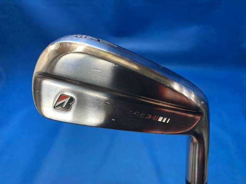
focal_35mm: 26
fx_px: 185
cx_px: 123
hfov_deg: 67.3
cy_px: 92
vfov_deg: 53.1
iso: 80
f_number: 1.8
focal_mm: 4.25
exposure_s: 1/60
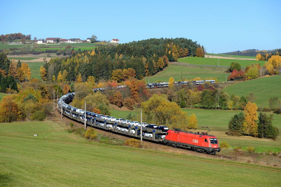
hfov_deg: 27.0
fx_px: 585
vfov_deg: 18.2
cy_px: 94
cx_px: 140
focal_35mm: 75
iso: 250
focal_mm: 75
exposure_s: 1/1600
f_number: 5.6
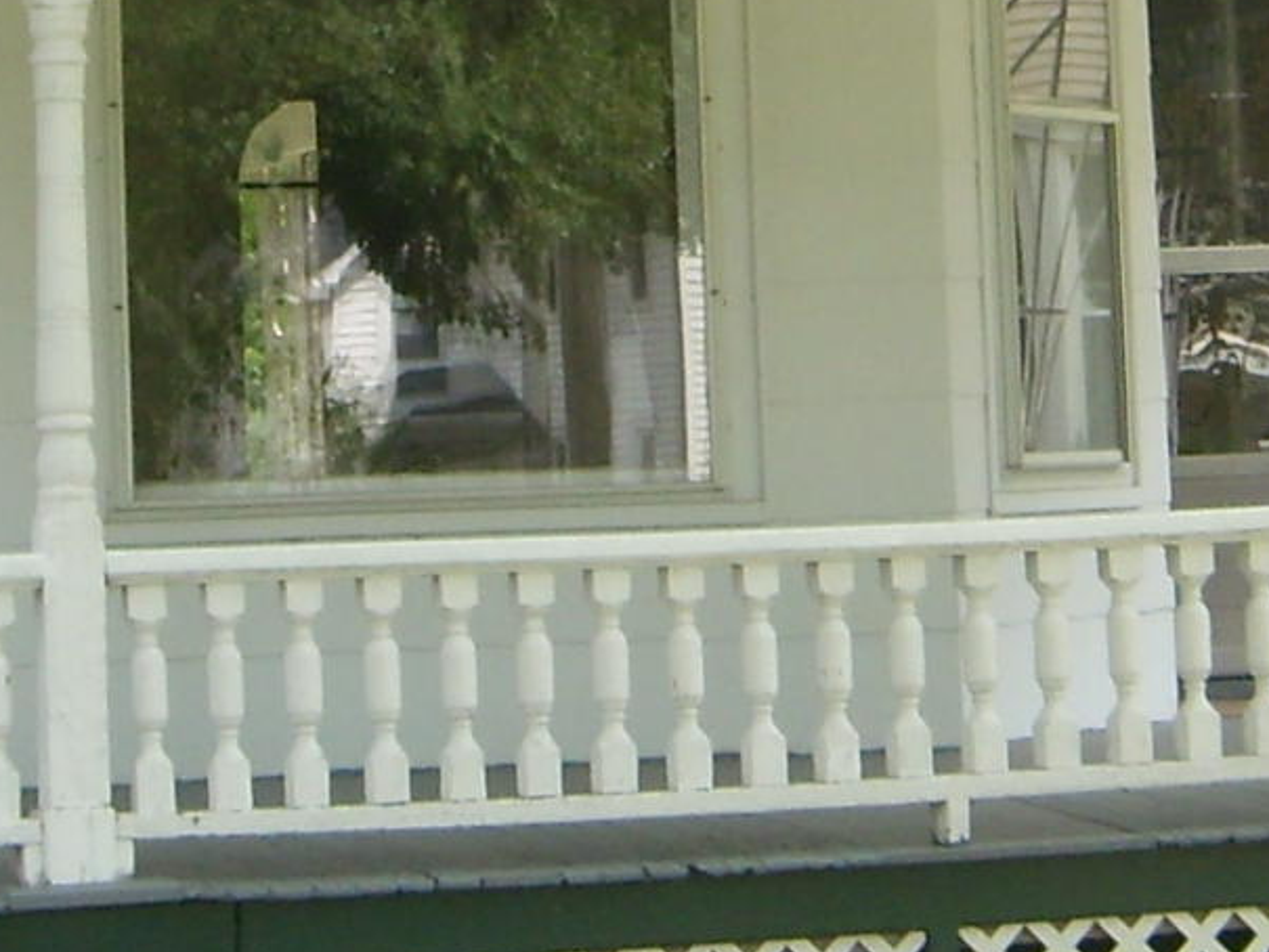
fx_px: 5500
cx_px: 724
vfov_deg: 9.7
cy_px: -373
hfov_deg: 13.2
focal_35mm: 150
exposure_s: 1/239
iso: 50
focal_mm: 5.8
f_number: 2.8
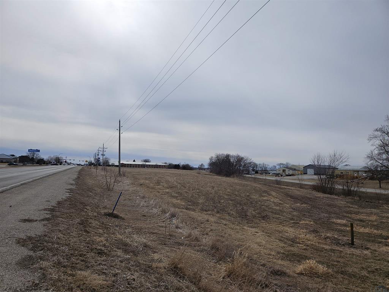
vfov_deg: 58.9
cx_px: 194
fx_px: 258
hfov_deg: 73.9
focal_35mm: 23
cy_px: 146
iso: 25
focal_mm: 5.4
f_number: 1.8
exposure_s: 1/5640
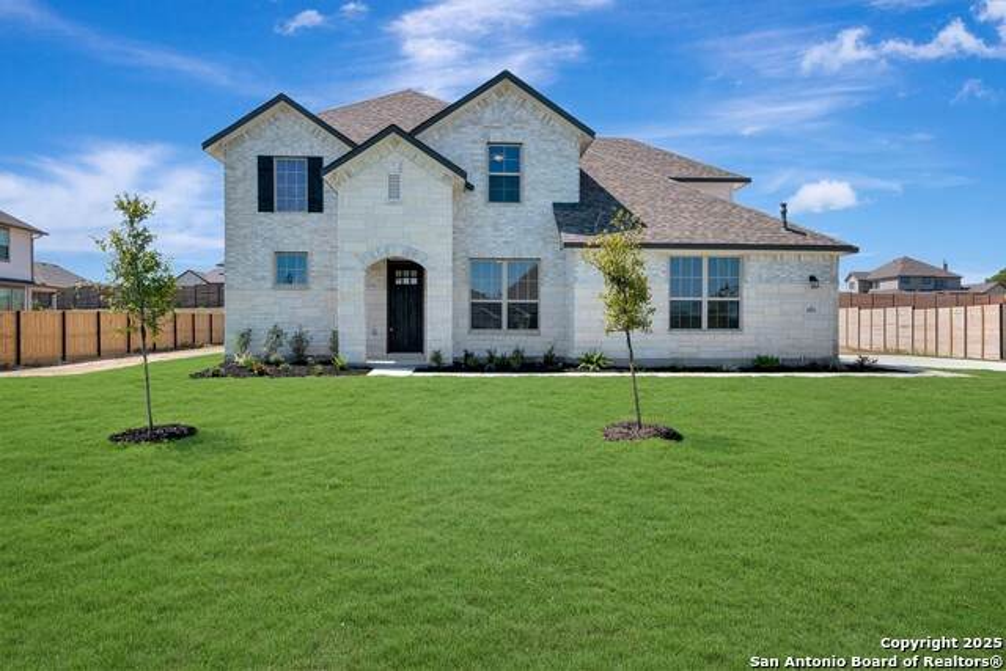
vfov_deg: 54.1
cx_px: 503
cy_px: 336
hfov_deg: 74.9
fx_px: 657
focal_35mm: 24
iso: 100
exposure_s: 1/200
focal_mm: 23.5
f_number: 9
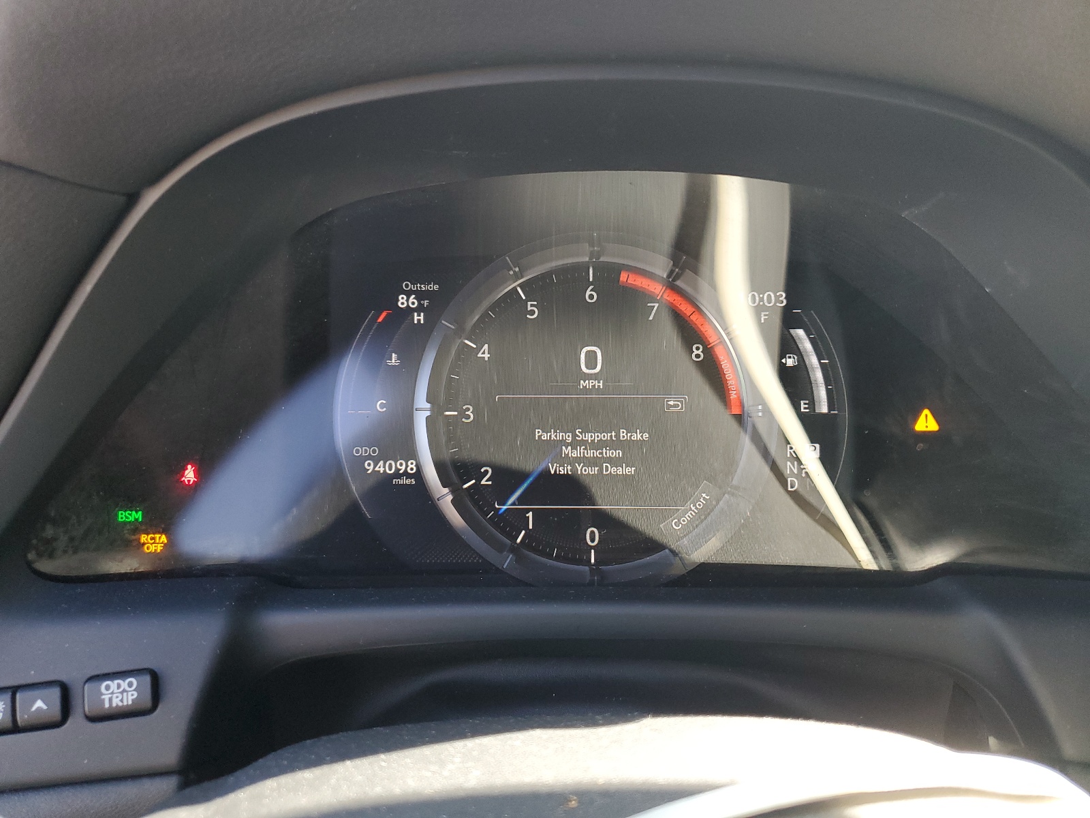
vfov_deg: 53.1
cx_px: 545
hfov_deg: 67.3
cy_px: 409
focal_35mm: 26
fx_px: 819
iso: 96
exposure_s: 1/120
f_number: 1.5
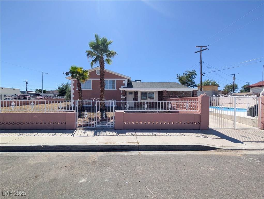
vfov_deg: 94.6
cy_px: 100
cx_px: 132
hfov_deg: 110.5
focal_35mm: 12
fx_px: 92
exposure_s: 1/3448
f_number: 1.7
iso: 56
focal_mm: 2.02
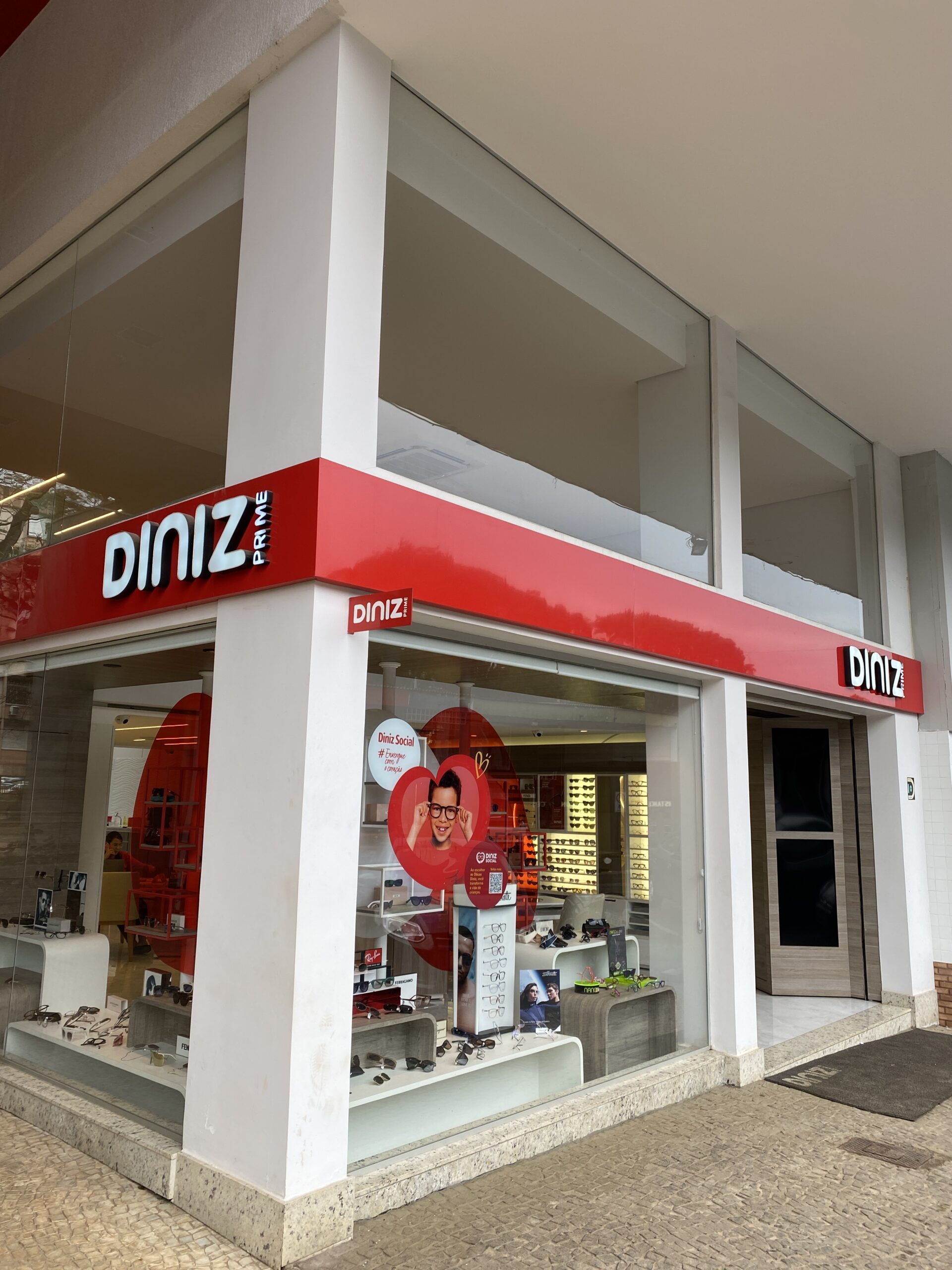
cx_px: 476
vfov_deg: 67.3
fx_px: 953
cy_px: 635
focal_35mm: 26
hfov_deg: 53.1
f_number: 1.8
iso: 32
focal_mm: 4.25
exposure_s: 1/230
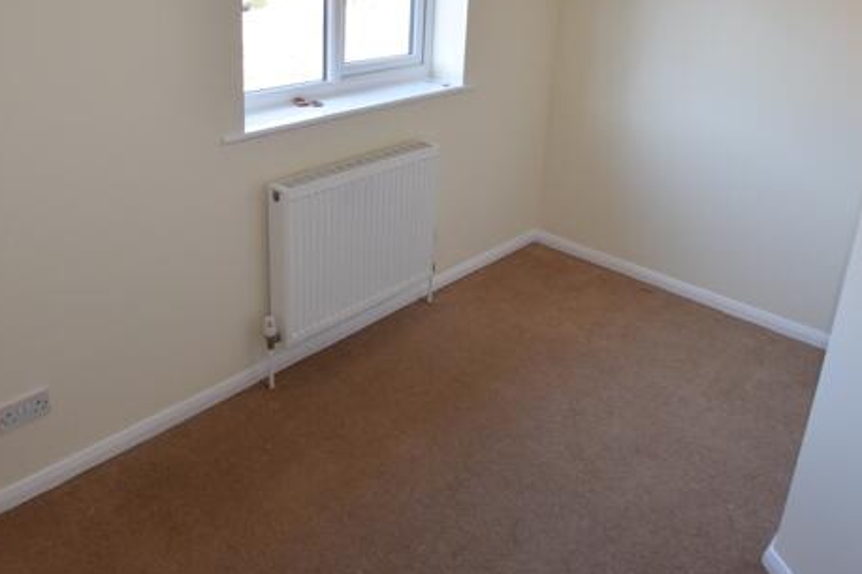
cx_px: 365
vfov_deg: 43.8
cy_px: 151
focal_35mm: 29
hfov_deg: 63.6
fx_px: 691
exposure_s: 1/100
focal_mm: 11
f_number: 5
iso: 800
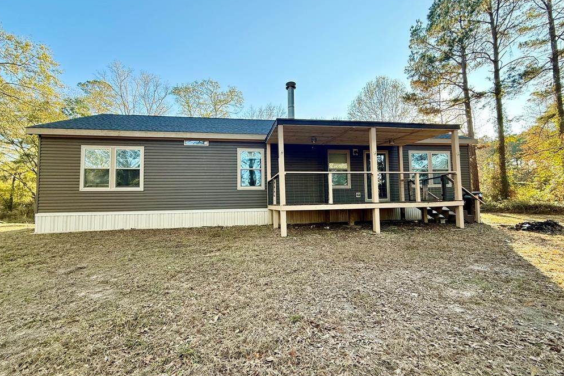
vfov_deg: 77.3
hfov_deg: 100.4
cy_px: 191
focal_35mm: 15
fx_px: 235
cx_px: 275
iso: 64
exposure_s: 1/134
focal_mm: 2.22
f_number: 2.2
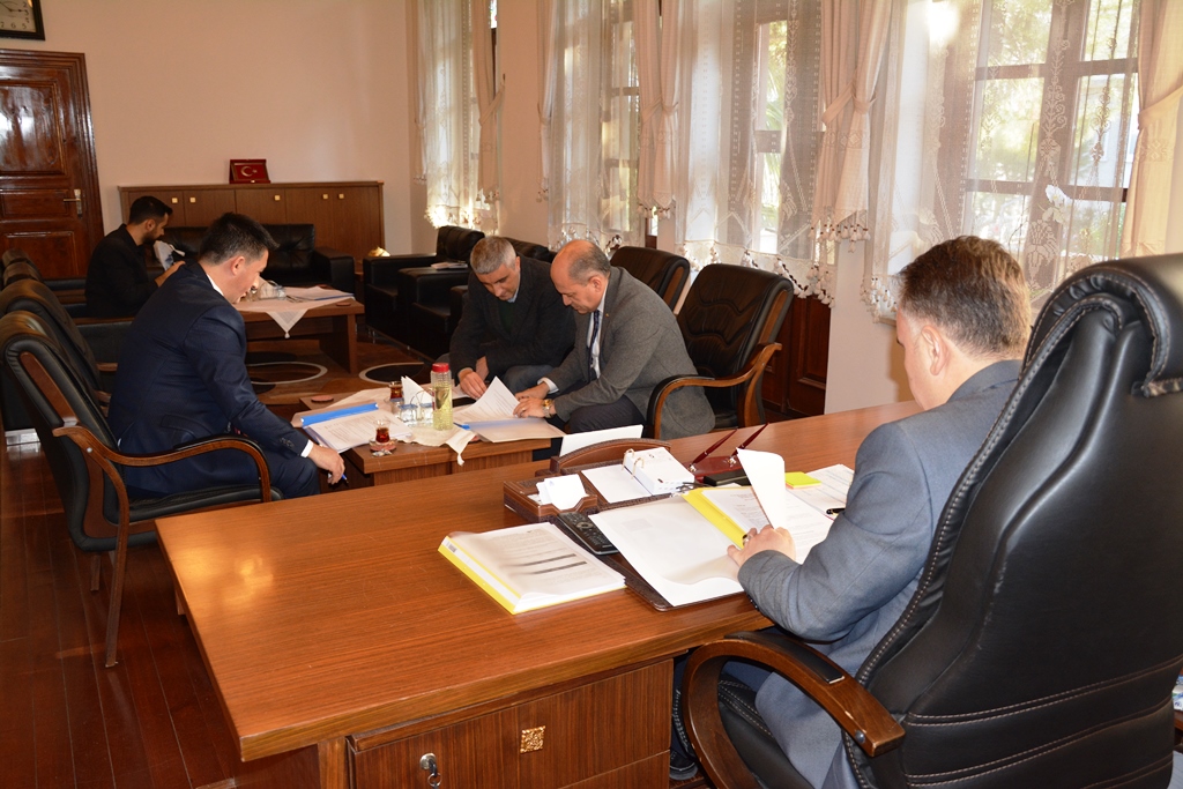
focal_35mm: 32
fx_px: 1035
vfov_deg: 41.7
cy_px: 394
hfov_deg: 59.5
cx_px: 592
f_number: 3.8
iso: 640
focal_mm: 21
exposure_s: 1/60
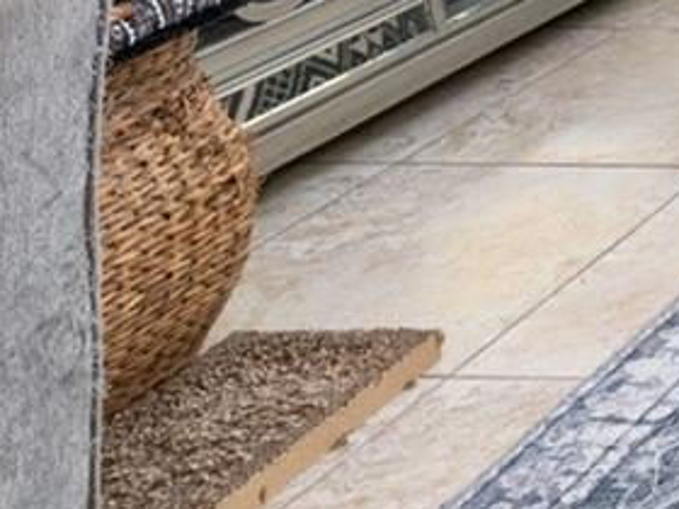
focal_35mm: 77
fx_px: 1510
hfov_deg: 14.5
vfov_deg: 14.1
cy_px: -667
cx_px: 1683
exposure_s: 1/5
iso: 400
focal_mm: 14
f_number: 7.1
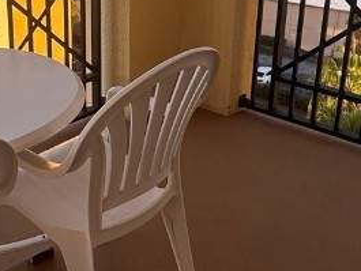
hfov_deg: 33.6
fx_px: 563
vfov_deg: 26.4
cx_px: 34
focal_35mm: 54
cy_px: 45
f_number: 2.2
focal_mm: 2.22
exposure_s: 1/370
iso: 40
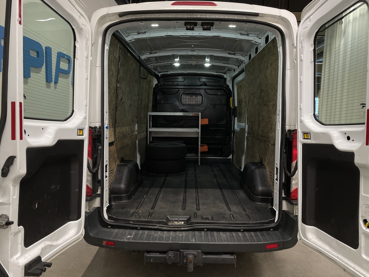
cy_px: 138
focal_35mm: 26
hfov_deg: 67.3
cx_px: 184
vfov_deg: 53.1
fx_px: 277
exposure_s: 1/100
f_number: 1.6
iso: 64
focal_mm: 4.2
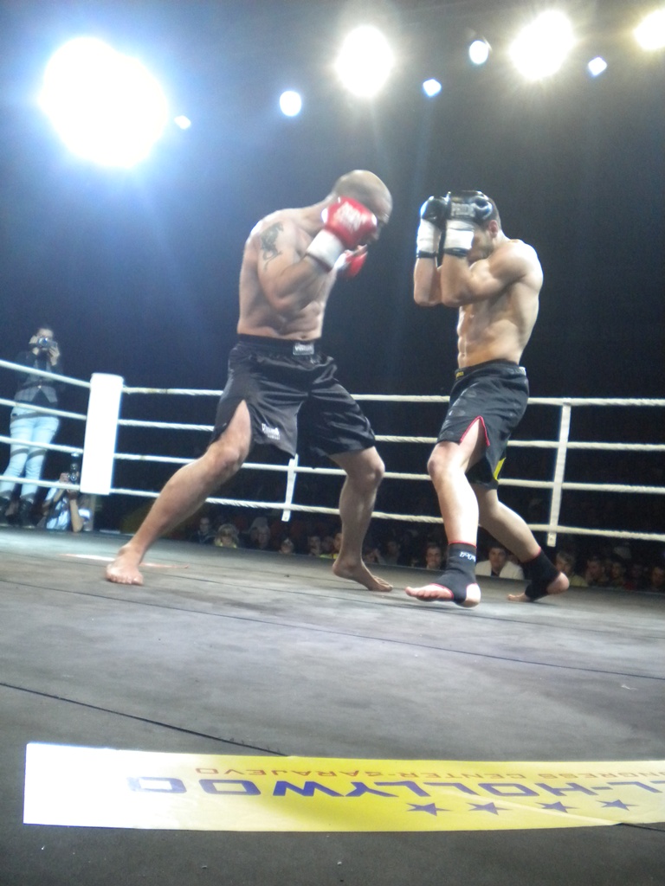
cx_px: 332
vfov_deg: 52.6
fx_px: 897
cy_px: 443
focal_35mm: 35
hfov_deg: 40.7
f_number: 3.1
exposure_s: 1/172
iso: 400
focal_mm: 6.3
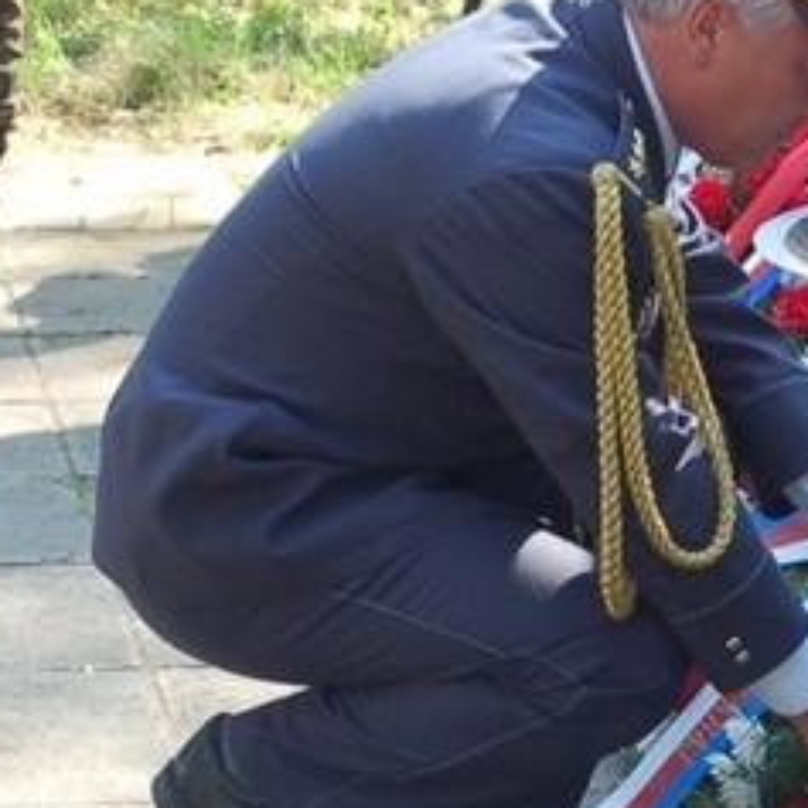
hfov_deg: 15.7
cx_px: 721
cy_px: 433
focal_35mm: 110
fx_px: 2905
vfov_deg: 15.8
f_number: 5.6
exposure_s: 1/125
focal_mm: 32
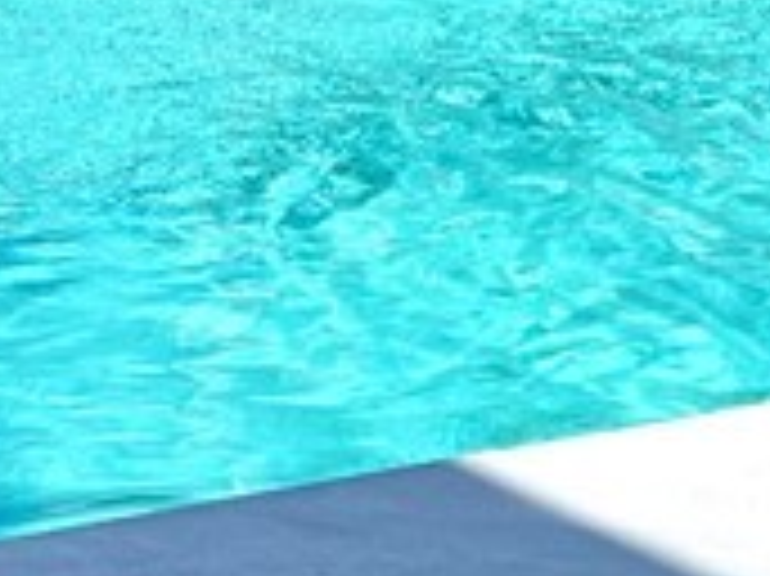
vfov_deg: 9.0
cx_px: -527
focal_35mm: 156
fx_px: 3468
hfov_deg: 11.9
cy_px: -567
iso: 50
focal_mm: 5.7
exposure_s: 1/2994
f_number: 1.5
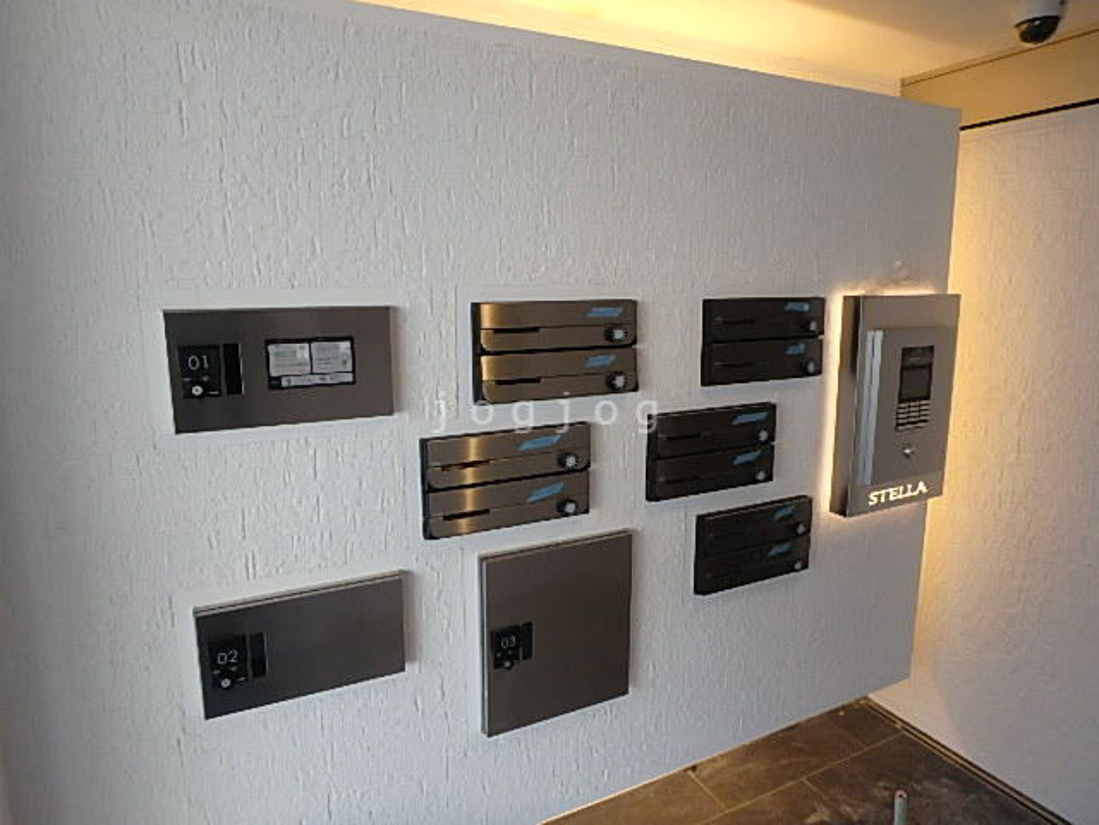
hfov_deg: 79.0
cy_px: 412
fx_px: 667
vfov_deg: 63.4
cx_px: 550
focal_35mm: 21
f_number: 3.5
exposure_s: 1/60
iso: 125
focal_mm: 3.7
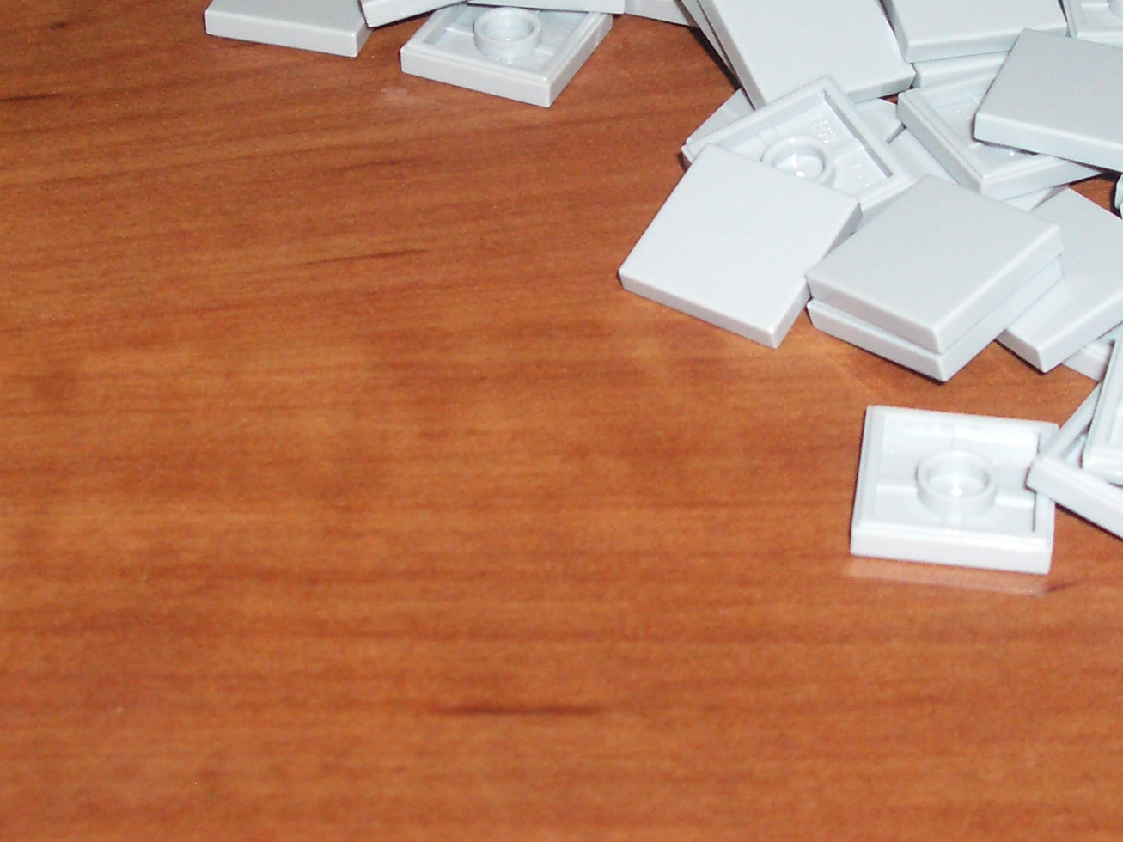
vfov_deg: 15.3
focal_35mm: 96
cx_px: 574
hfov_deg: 20.4
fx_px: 3114
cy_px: 181
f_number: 3.1
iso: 200
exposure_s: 1/60
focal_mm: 8.2
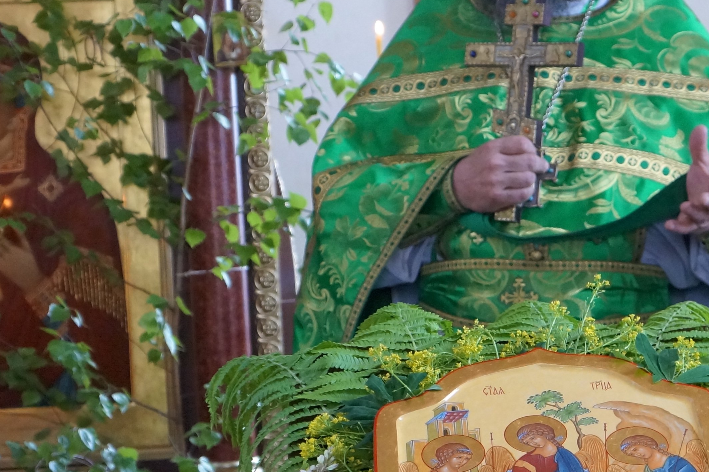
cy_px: 239
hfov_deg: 18.8
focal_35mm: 108
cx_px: 537
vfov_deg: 12.7
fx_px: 2126
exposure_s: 1/160
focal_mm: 28
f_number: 4
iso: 2000
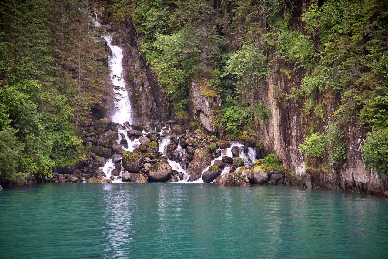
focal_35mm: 120
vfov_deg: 11.4
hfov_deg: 17.1
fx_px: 1294
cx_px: 194
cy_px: 130
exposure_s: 1/250
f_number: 4
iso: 320
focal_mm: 120
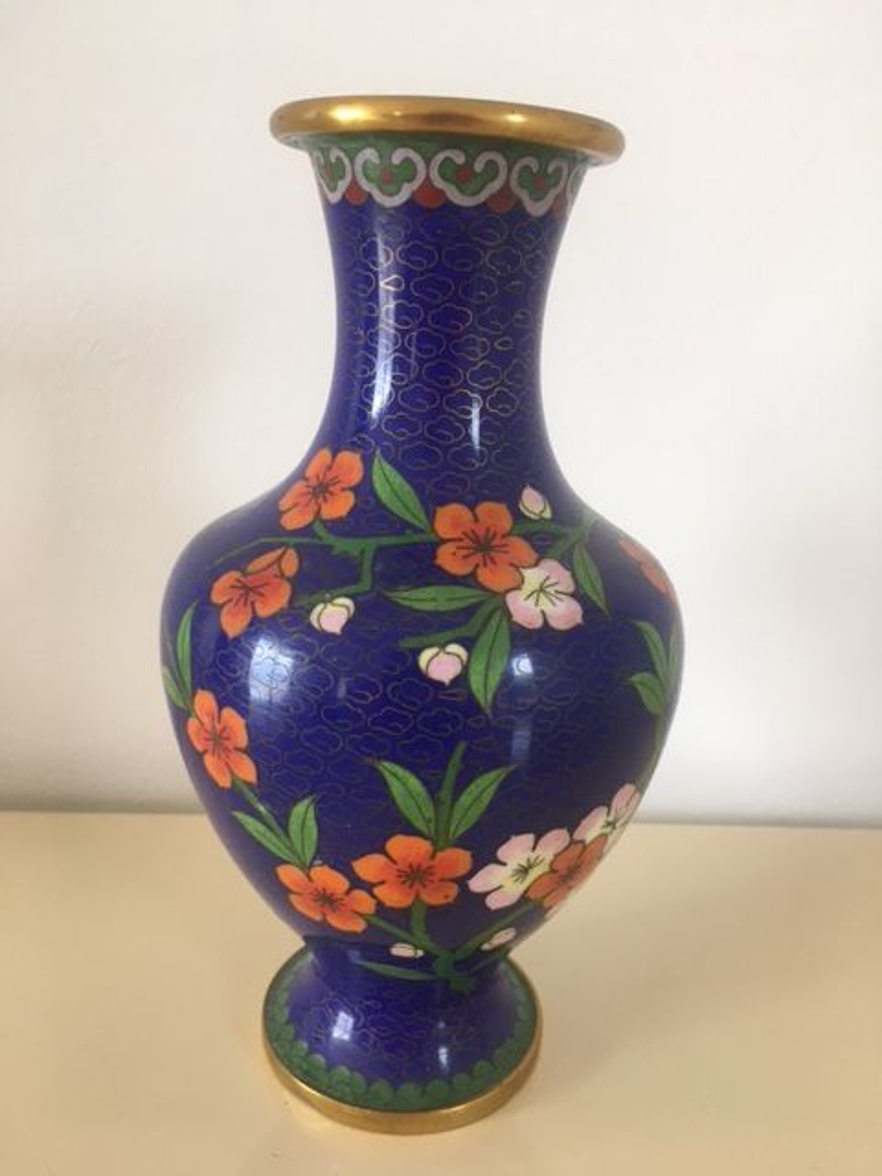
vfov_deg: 61.7
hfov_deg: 48.2
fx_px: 985
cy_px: 588
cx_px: 441
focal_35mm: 29
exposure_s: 1/33
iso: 40
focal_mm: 4.15
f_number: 2.2
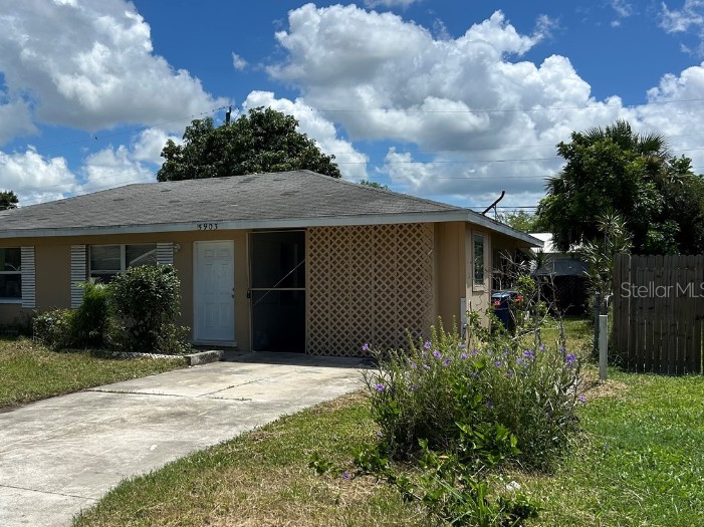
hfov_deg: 47.7
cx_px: 201
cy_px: 289
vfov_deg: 37.7
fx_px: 772
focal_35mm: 38
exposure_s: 1/7463
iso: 50
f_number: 1.5
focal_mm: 5.7
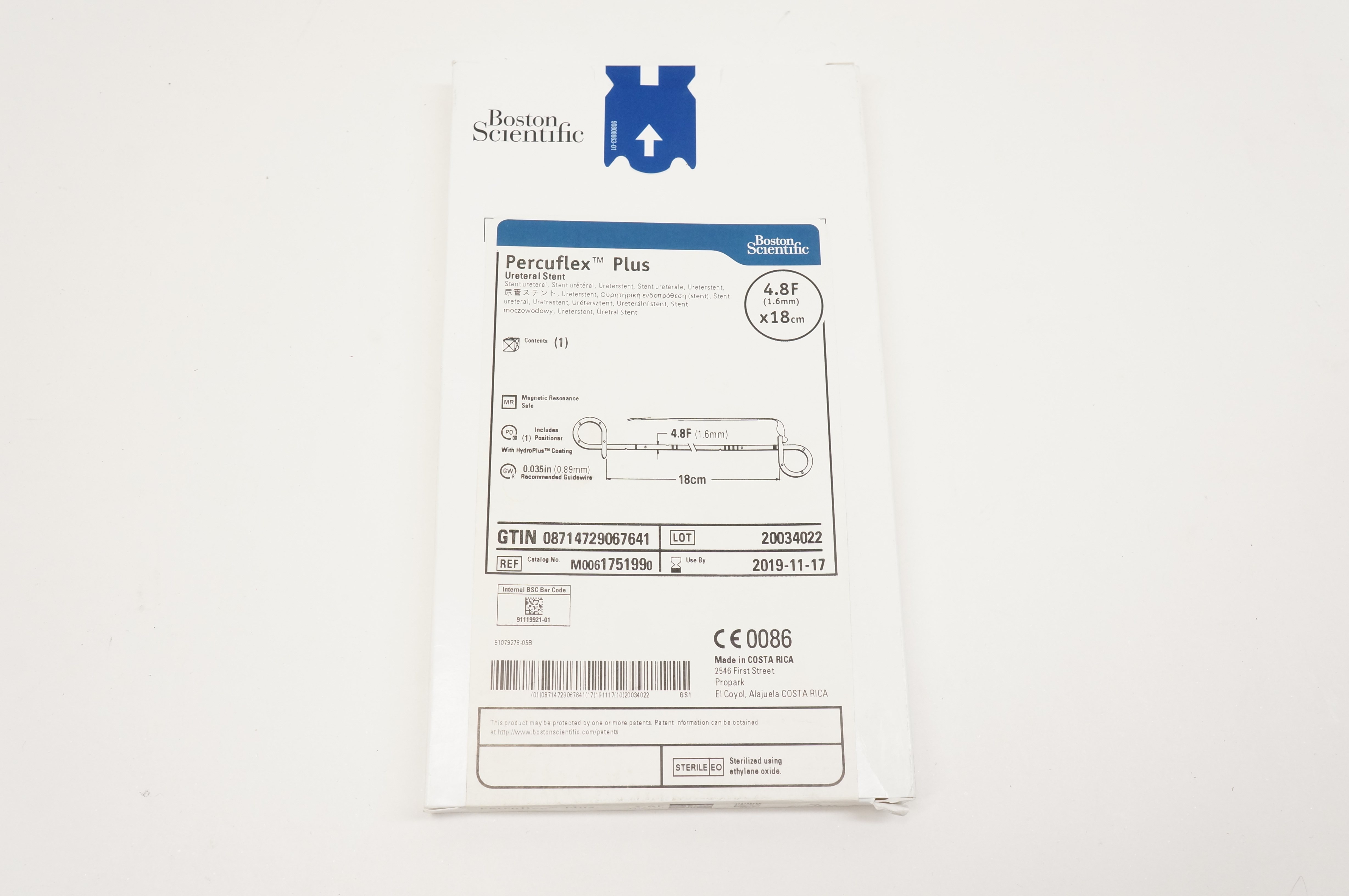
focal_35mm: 33
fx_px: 1235
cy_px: 448
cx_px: 674
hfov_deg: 57.3
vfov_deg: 39.9
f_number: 7.1
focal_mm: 22
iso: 800
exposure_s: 1/100
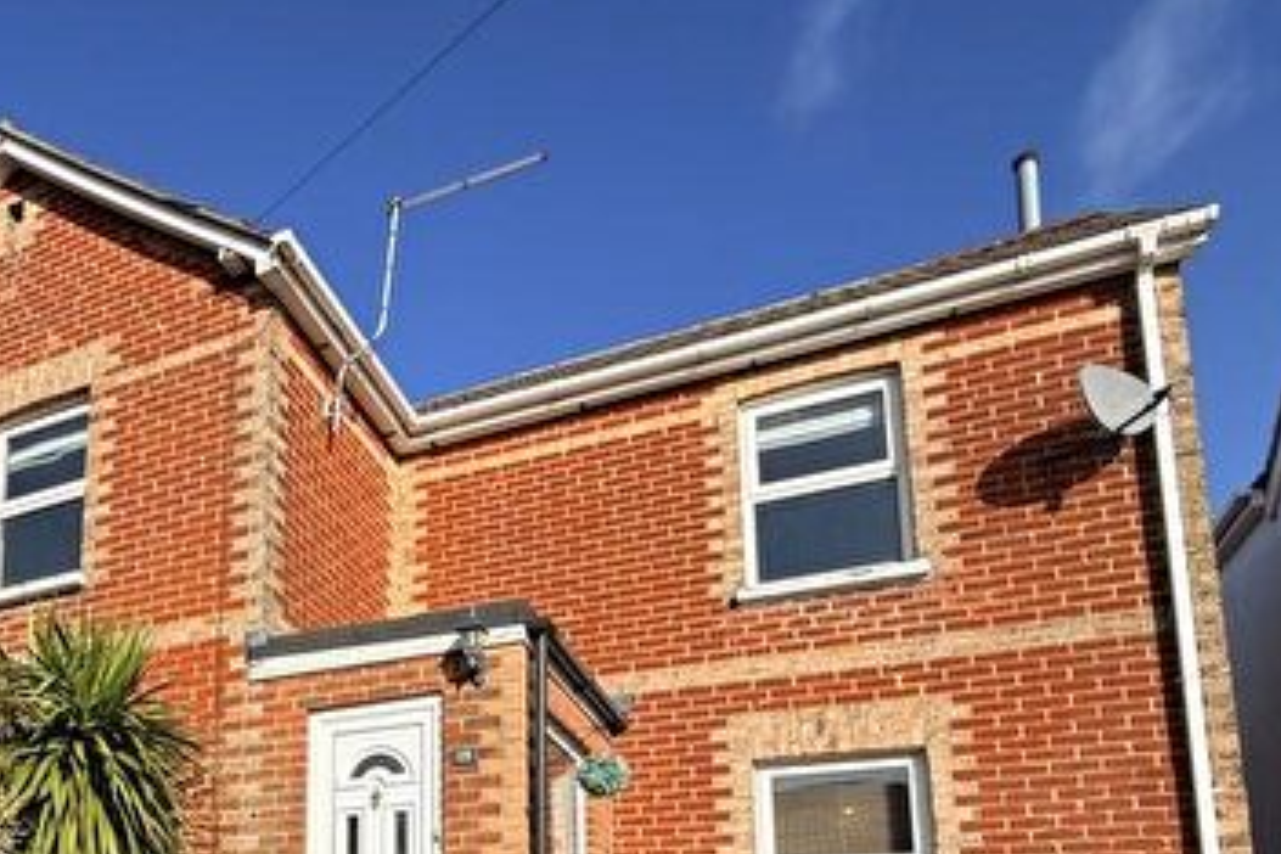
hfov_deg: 60.0
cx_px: 310
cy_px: 856
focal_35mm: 29
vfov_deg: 39.6
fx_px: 1032
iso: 25
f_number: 2.2
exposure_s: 1/770
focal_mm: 2.22
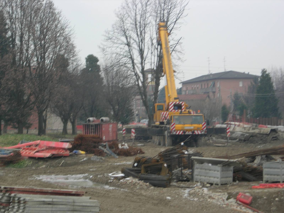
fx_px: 927
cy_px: 106
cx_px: 142
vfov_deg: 13.1
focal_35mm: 113
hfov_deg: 17.4
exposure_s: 1/61.6
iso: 64
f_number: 4.9
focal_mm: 23.4
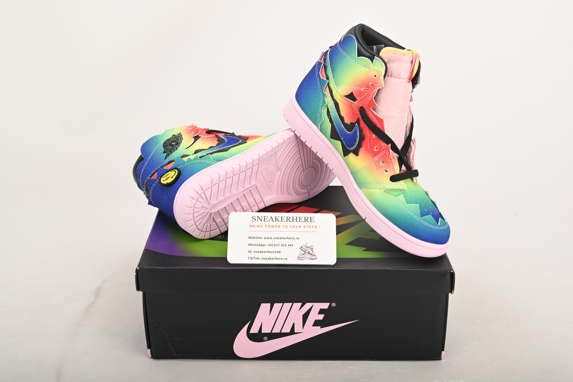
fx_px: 732
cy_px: 191
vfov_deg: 29.3
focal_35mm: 46
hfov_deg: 42.7
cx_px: 286
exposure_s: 1/200
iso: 100
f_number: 11
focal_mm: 46
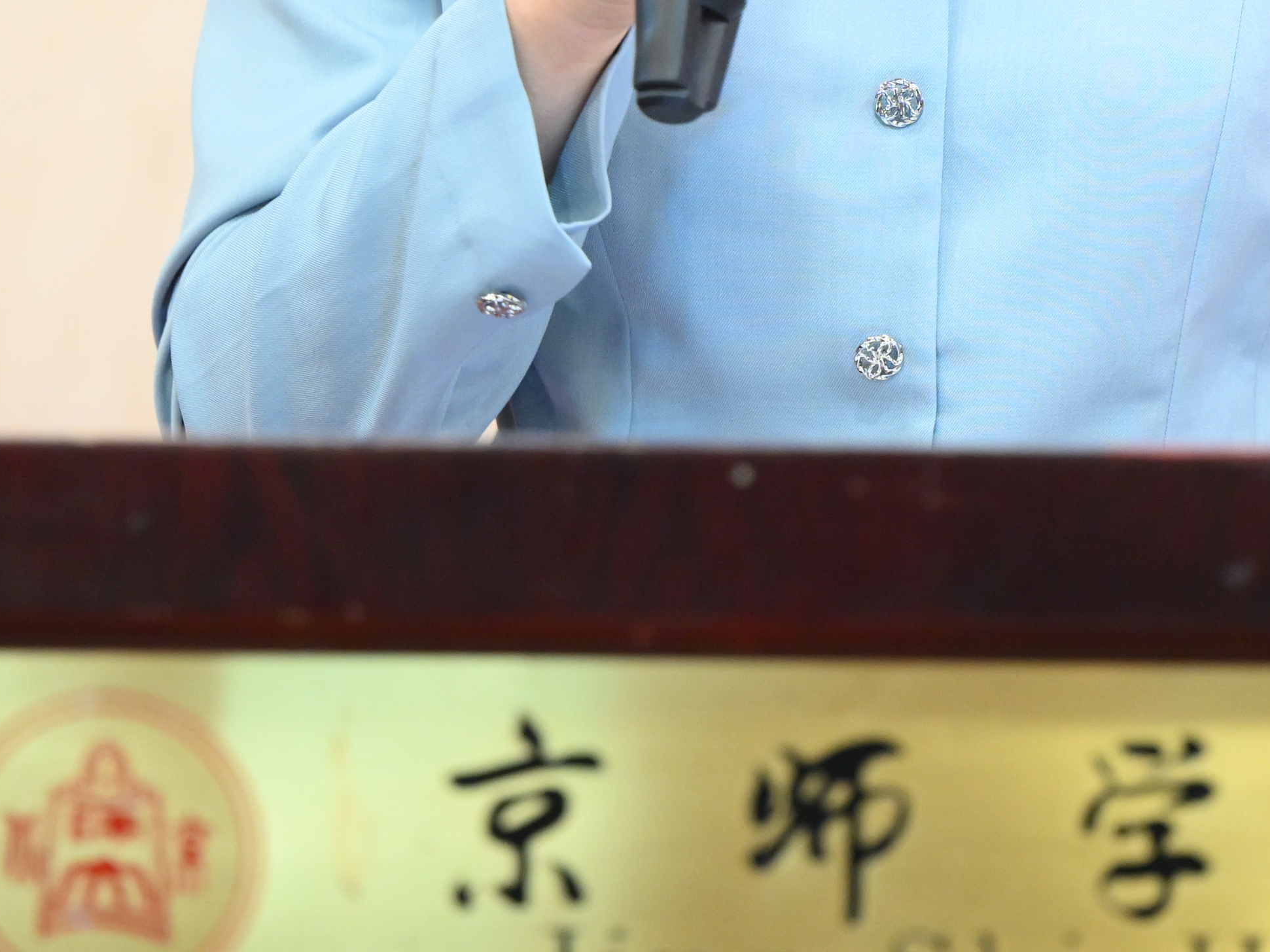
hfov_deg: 4.8
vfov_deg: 3.6
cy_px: -267
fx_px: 15190
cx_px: 917
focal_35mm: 414
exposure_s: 1/100
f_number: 2.8
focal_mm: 135
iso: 2000
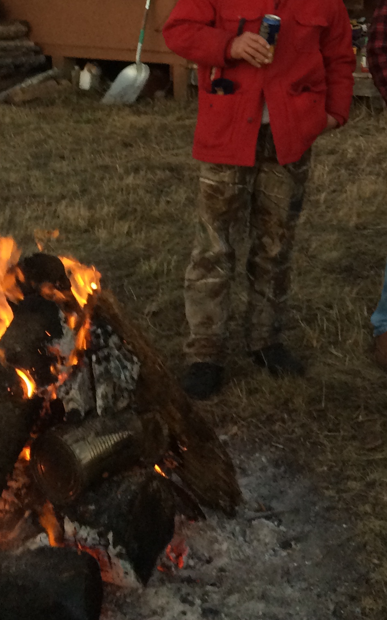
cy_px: -7
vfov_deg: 29.0
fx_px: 1114
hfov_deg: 18.6
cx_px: 467
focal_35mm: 66
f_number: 2.2
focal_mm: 4.15
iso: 32
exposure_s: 1/30
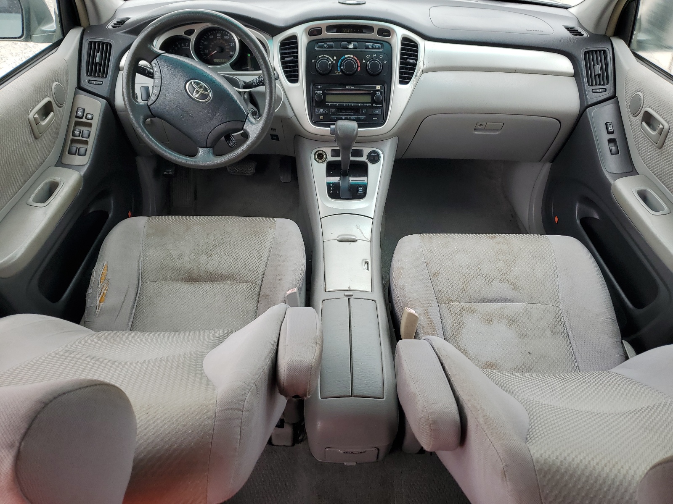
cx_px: 336
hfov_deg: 67.3
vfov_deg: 53.1
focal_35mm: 26
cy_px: 252
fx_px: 505
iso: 50
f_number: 1.5
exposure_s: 1/370
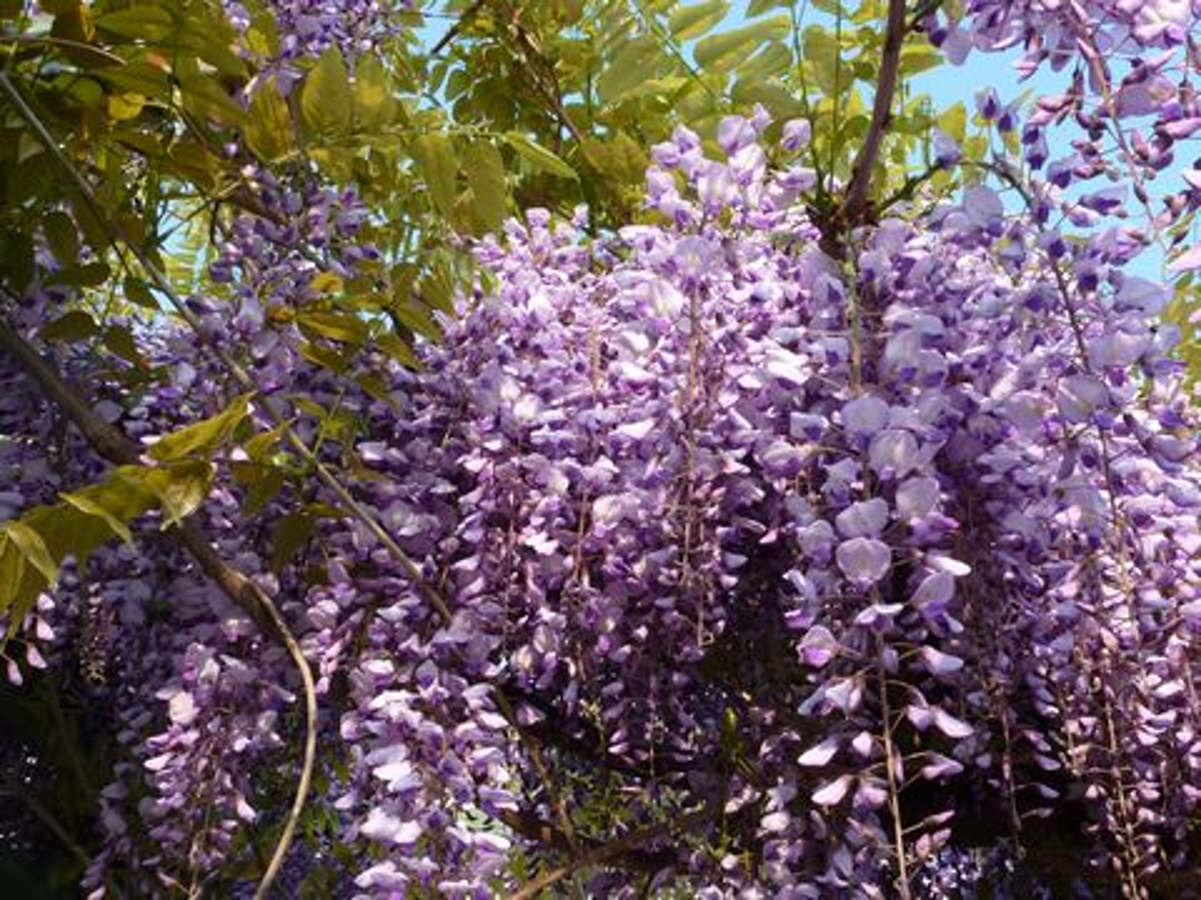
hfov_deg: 55.4
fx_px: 1145
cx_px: 600
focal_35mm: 33
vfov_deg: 42.9
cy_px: 450
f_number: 4
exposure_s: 1/200
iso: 100
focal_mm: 5.9
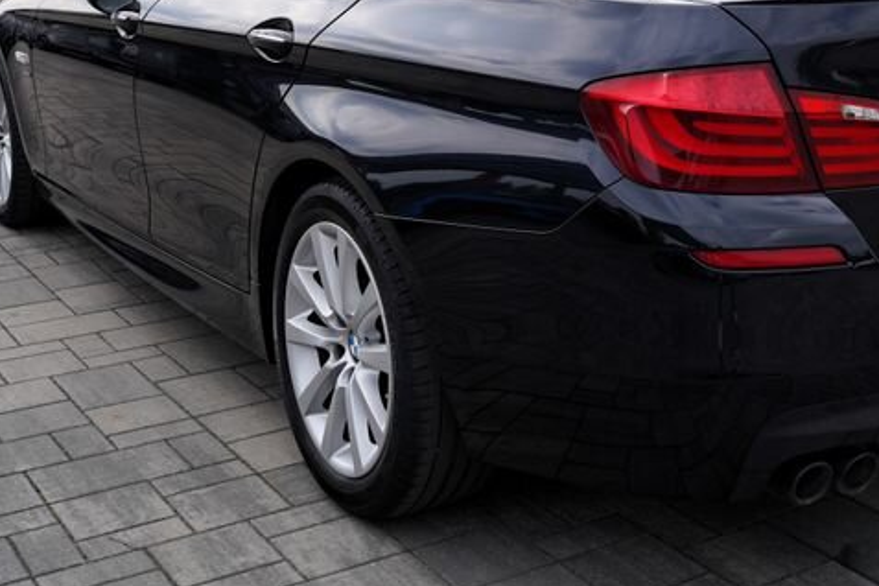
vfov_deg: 22.7
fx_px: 1416
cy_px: 30
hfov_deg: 33.9
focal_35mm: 58
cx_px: 649
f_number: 8
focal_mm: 27
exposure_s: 1/200
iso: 100
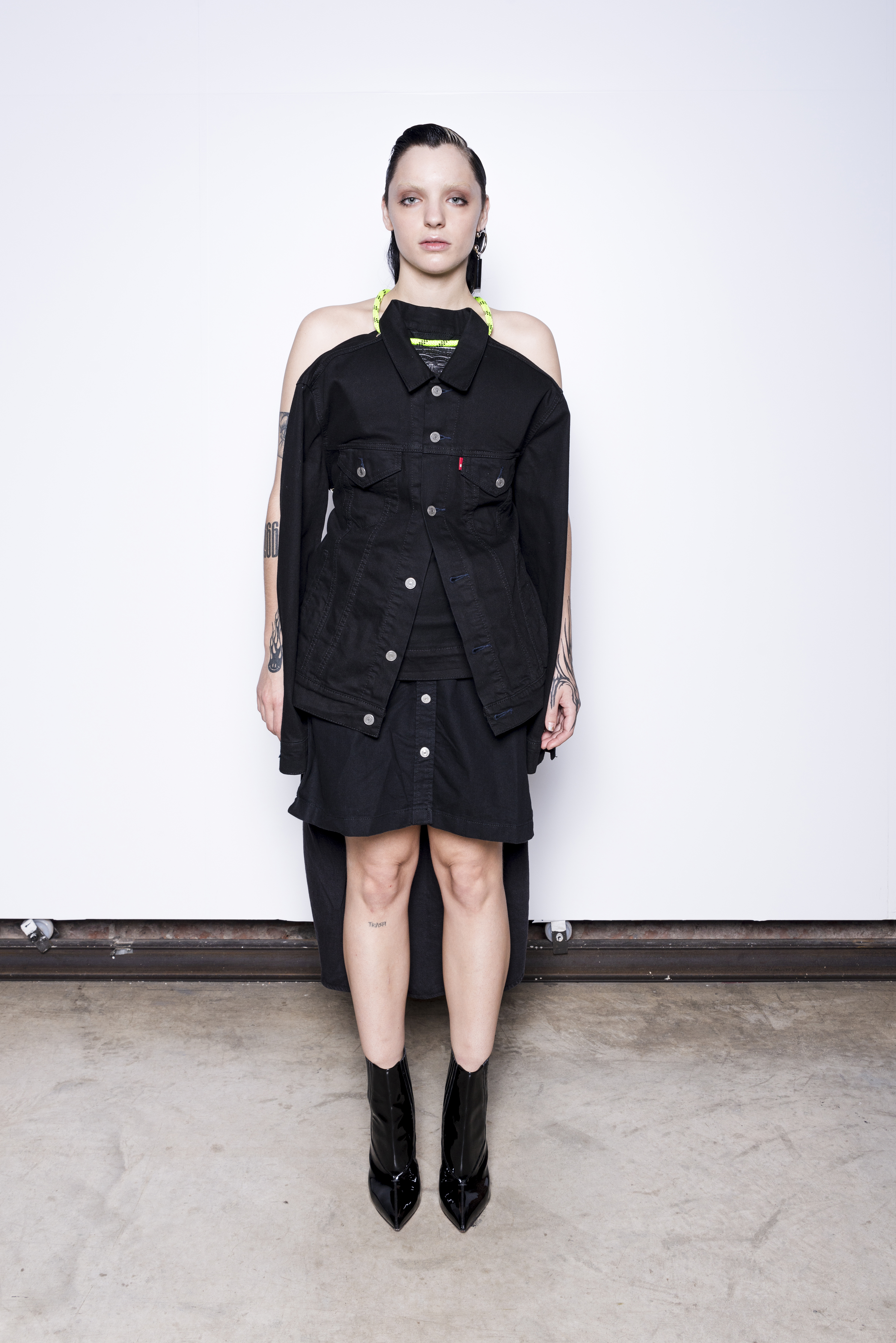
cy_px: 662
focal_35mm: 32
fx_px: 1194
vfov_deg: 58.7
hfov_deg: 41.1
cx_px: 441
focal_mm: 31
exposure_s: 1/160
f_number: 9
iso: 250
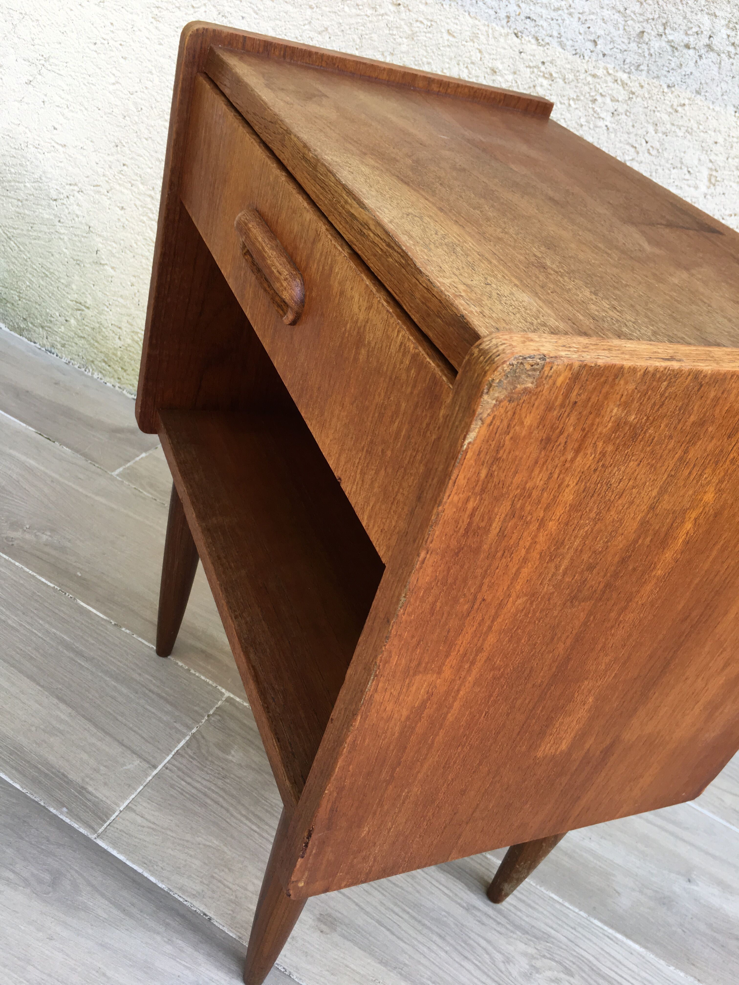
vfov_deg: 61.7
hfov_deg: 48.2
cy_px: 492
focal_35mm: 29
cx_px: 370
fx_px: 825
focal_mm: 4.15
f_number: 2.2
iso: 40
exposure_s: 1/100
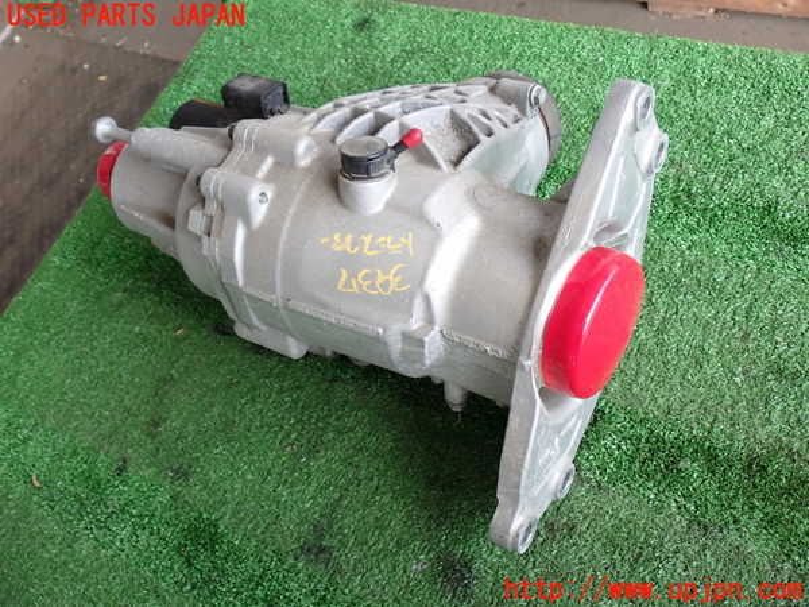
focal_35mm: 38
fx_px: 888
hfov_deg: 49.0
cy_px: 304
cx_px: 404
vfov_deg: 37.7
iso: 100
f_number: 2.7
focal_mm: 6.83
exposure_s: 1/80
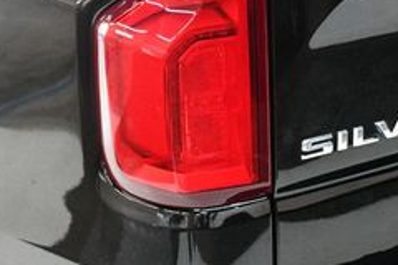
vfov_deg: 10.7
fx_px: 1415
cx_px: 214
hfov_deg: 16.0
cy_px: 38
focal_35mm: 128
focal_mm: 32
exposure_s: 1/80
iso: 3200
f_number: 4
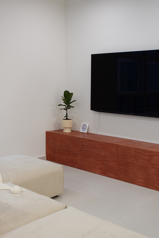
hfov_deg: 29.9
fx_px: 298
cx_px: 80
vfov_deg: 43.6
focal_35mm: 45
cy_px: 119
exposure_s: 1/50
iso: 400
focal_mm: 16.94
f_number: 2.8
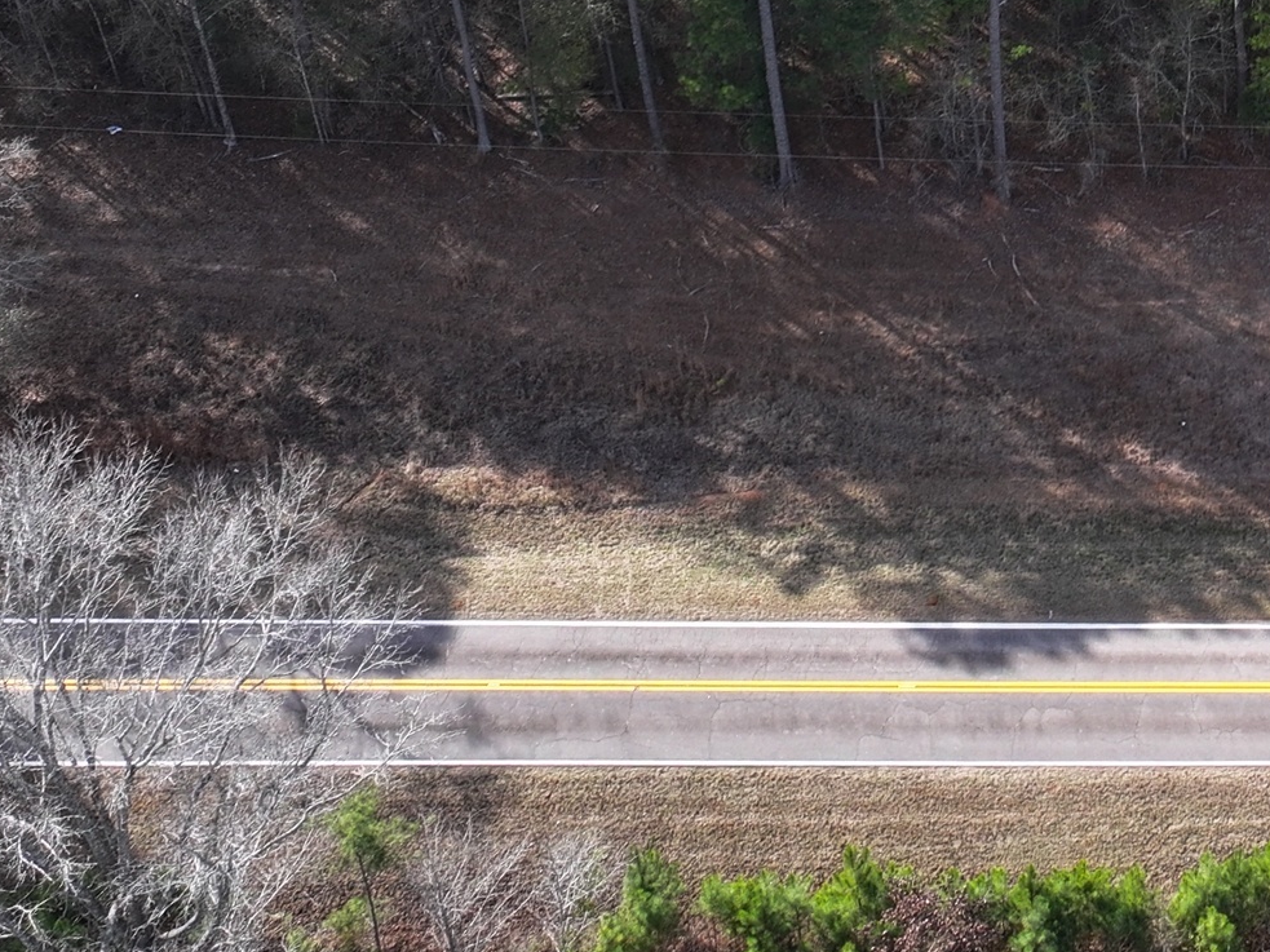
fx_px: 2751
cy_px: -465
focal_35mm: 75
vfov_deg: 17.7
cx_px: 1475
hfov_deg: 23.9
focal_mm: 12.29
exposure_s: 1/15
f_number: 2.8
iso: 100
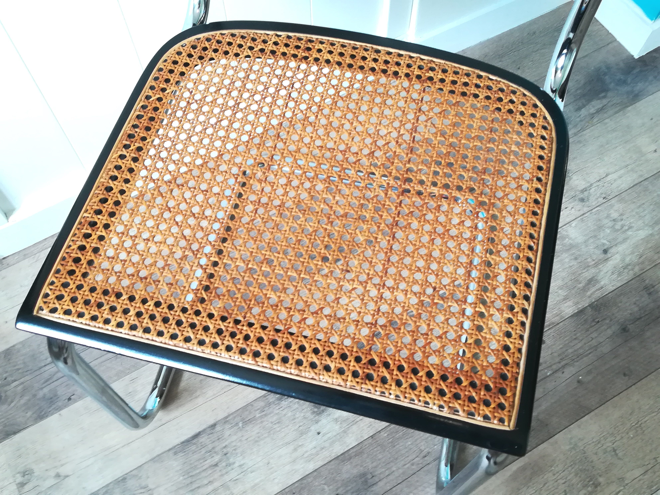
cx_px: 330
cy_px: 248
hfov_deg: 51.4
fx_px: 686
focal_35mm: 36
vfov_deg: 39.7
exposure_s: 1/30
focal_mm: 3.83
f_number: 2.2
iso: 160
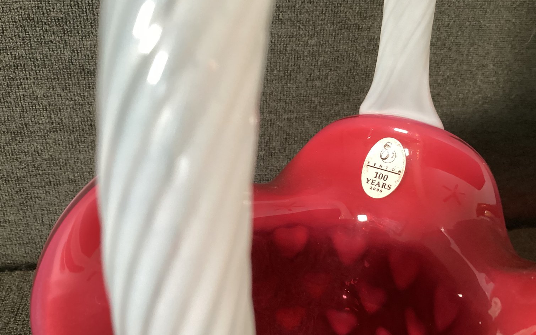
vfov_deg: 38.2
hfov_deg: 58.1
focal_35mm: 33
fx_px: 482
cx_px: 269
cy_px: 192
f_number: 2.4
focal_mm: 3.3
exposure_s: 1/40
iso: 320
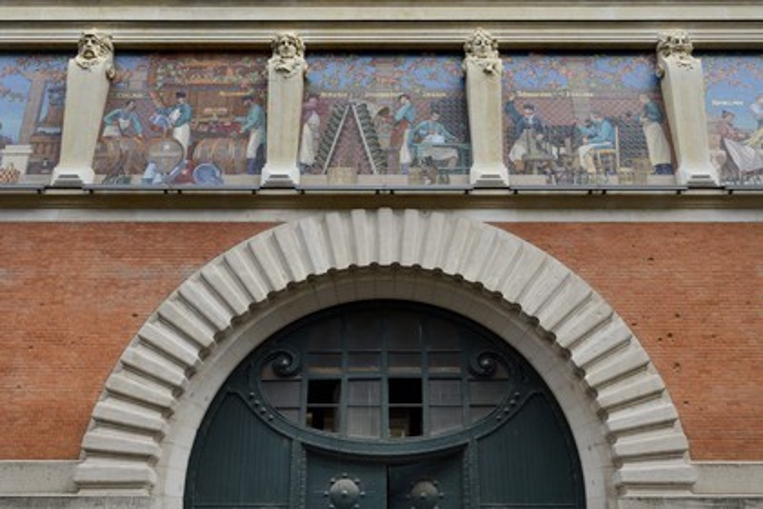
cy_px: 254
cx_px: 382
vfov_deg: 38.9
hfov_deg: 55.8
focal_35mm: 34
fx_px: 721
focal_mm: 34
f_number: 9
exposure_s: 1/160
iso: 200
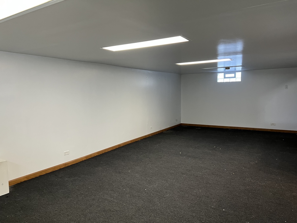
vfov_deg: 53.1
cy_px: 112
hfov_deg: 67.3
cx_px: 148
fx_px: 223
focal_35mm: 26
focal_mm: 5.7
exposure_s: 1/60
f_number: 1.5
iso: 250
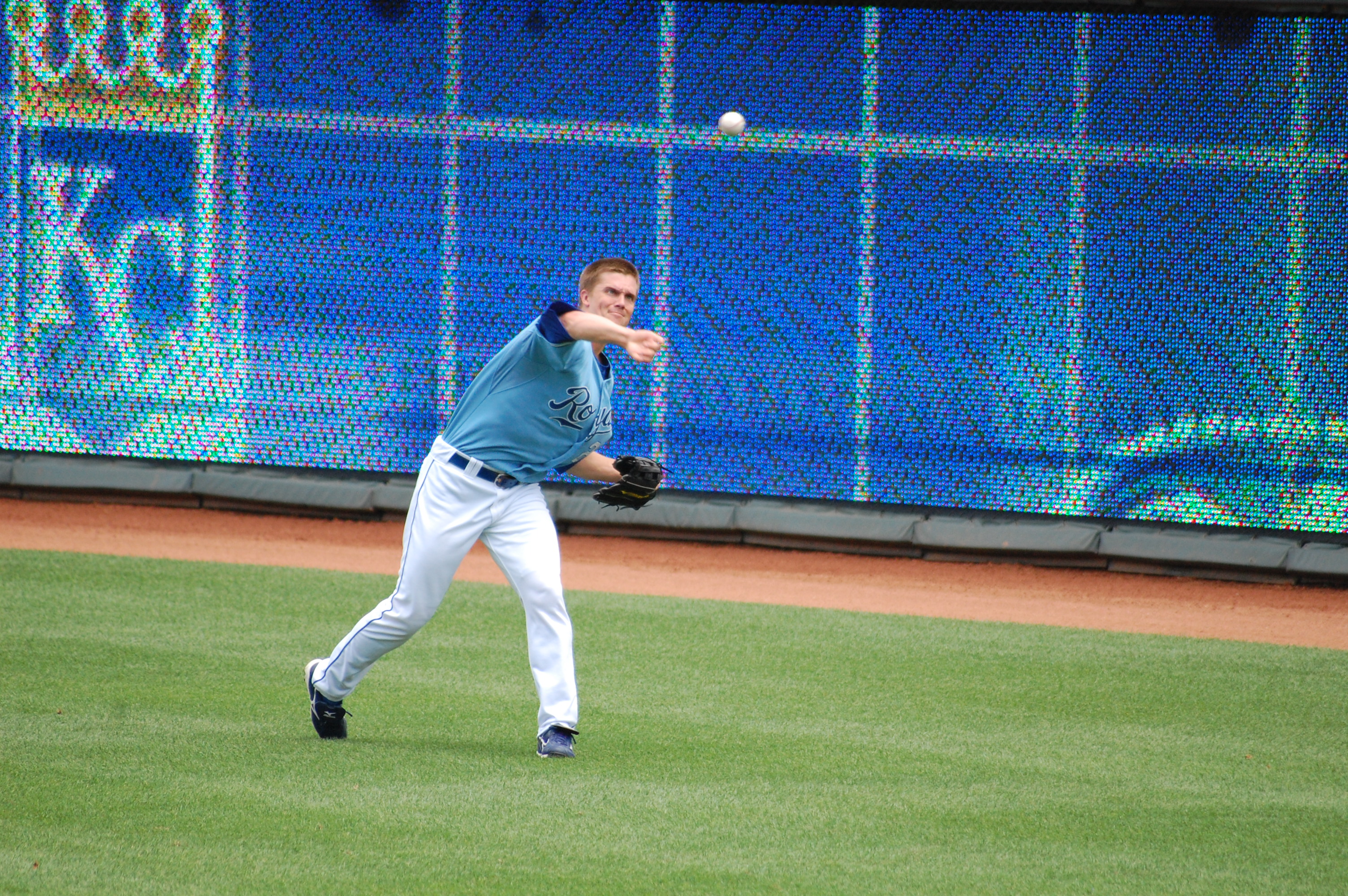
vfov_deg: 3.0
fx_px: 16835
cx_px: 674
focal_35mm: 450
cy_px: 448
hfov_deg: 4.6
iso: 800
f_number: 5.6
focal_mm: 300
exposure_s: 1/1250
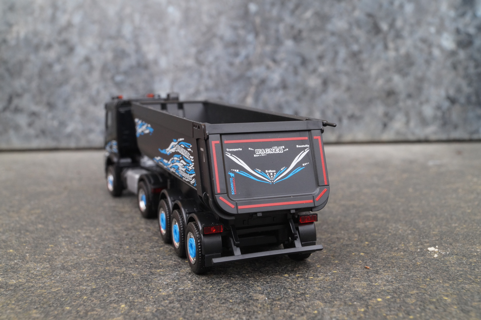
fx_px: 601
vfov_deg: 29.8
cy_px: 160
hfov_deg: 43.6
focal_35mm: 45
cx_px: 240
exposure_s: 1/60
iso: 500
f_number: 14
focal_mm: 30
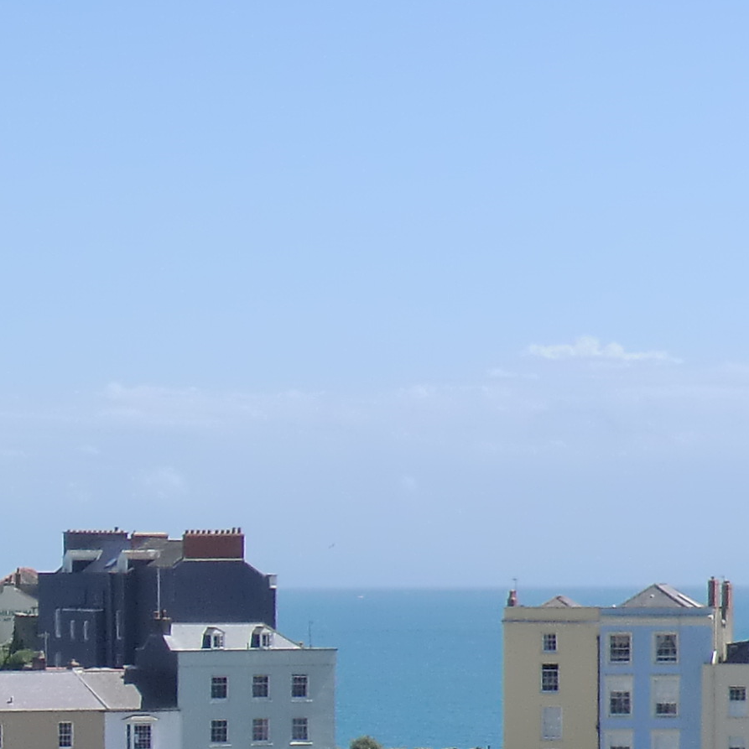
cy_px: 861
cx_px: -297
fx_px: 4553
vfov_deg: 9.3
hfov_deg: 9.2
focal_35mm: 186
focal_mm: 8.4
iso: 64
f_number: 4
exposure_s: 1/800
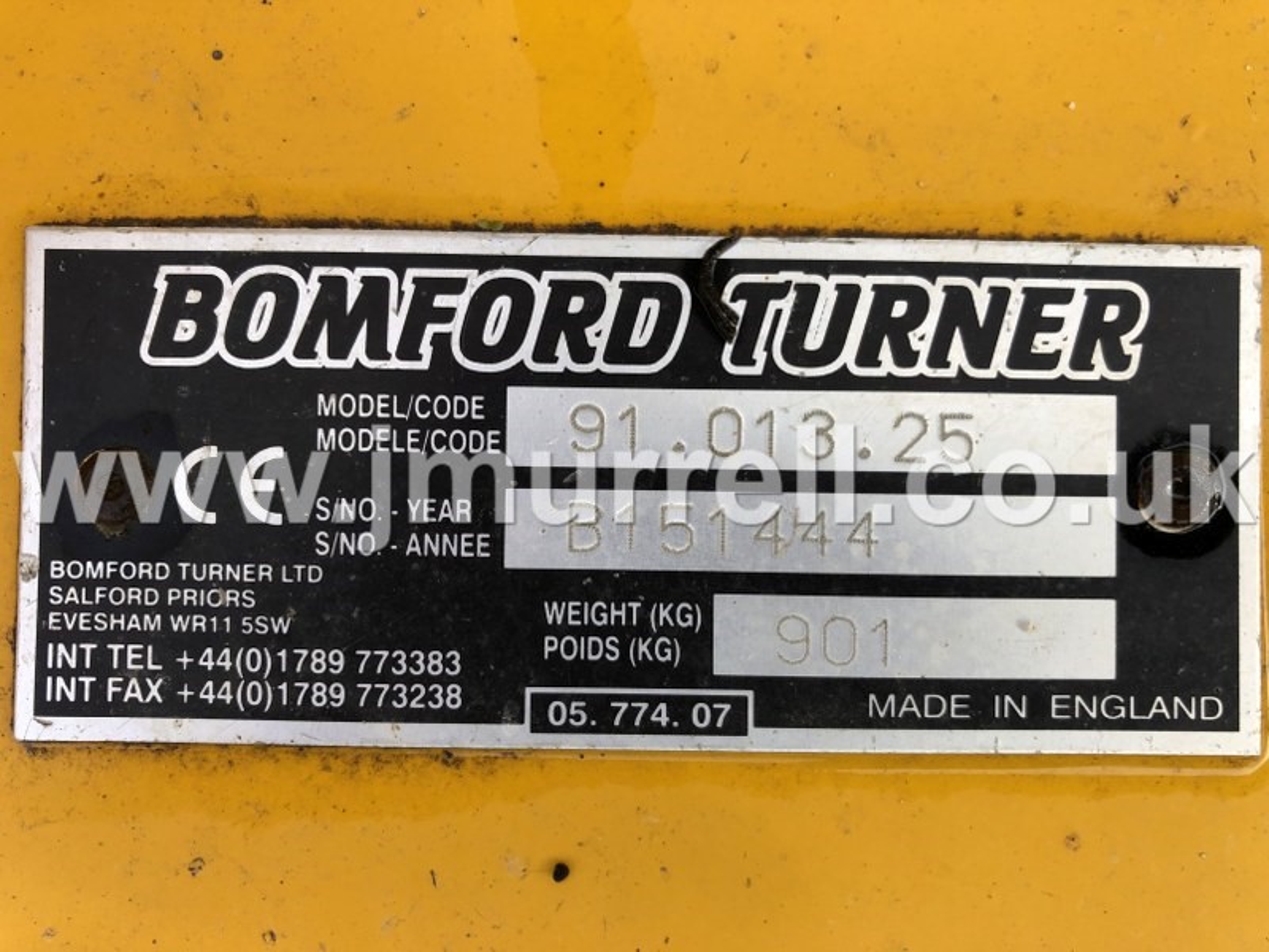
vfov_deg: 49.7
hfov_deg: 63.4
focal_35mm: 28
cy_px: 476
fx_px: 1026
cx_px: 634
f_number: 1.8
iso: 20
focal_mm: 3.99
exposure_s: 1/527
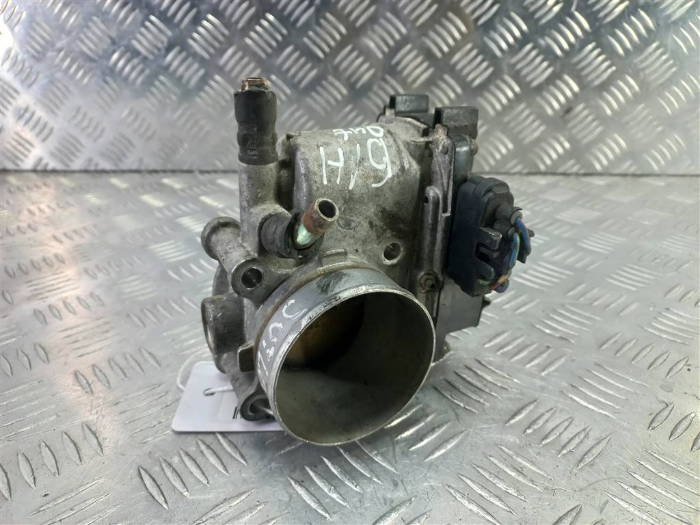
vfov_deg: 54.9
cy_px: 262
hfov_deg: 69.4
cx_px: 350
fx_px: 506
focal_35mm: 25
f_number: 1.8
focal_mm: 4.6
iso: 100
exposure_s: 1/50
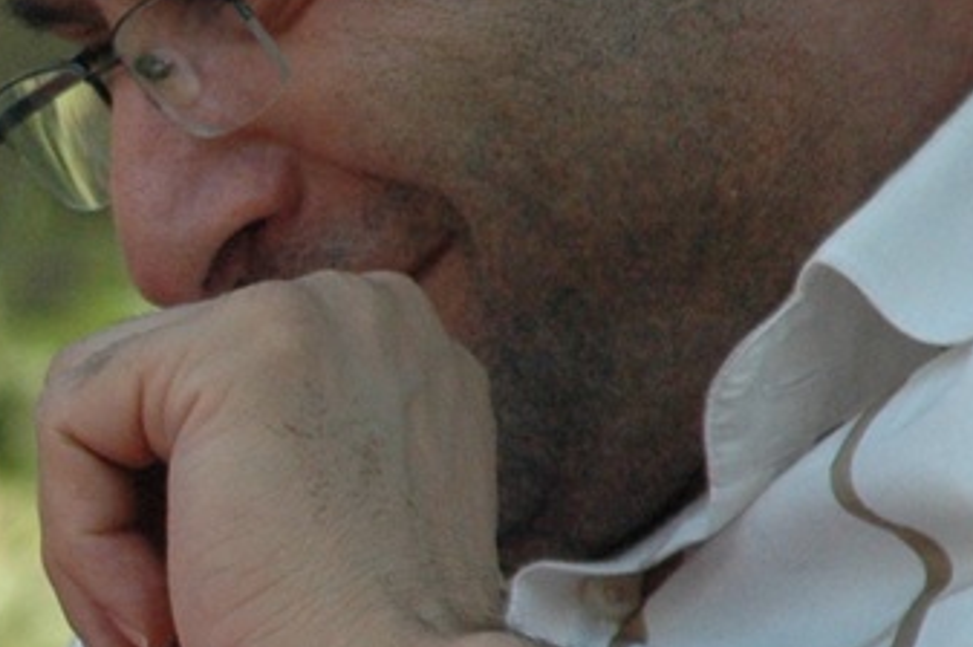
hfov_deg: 2.5
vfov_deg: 1.6
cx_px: -320
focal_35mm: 837
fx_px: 22606
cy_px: 529
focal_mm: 125
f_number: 5.6
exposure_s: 1/1000
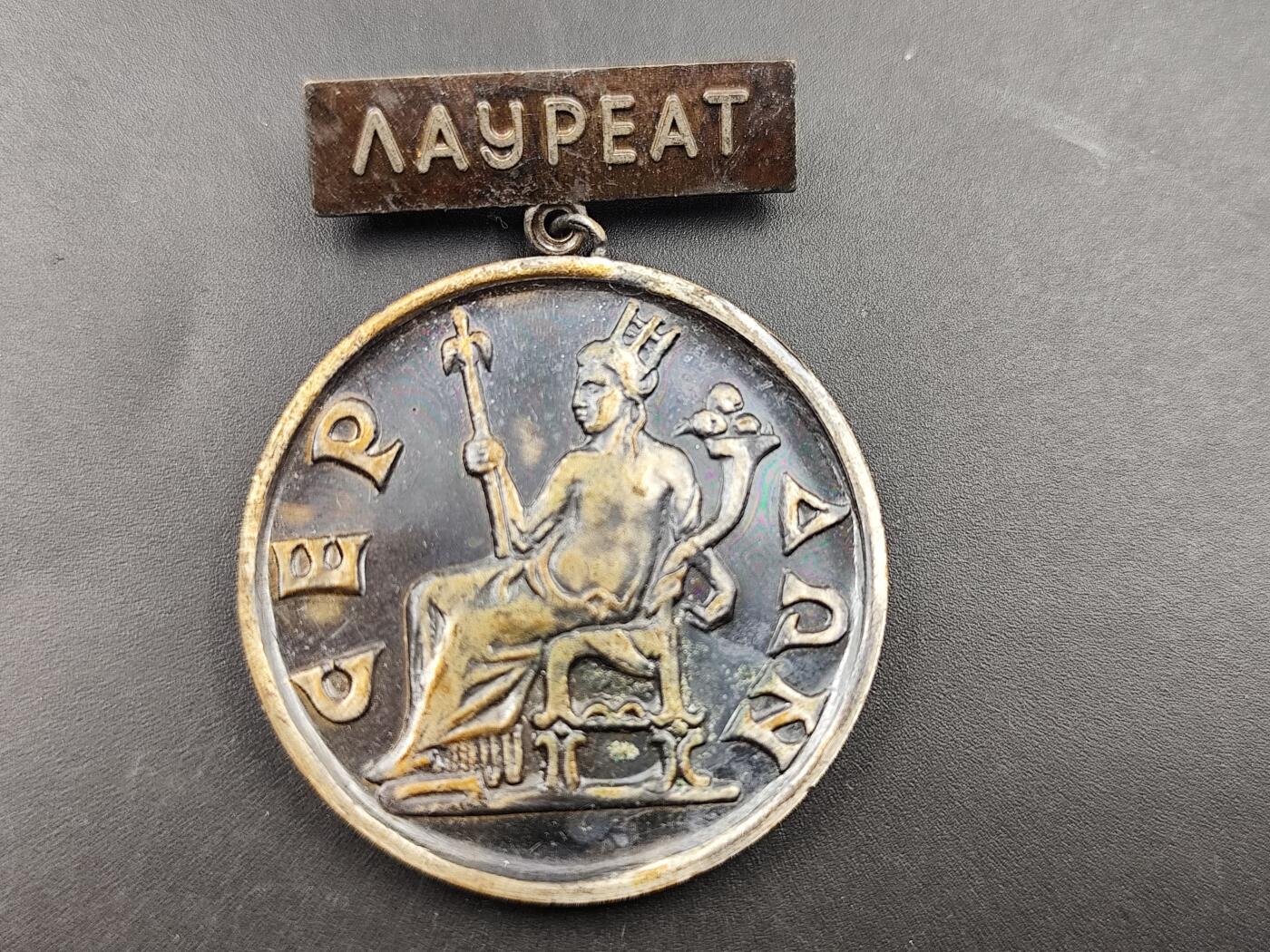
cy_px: 476
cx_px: 635
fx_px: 1357
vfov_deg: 38.7
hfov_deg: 50.1
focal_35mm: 37
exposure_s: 1/100
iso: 200
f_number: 1.65
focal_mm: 6.14
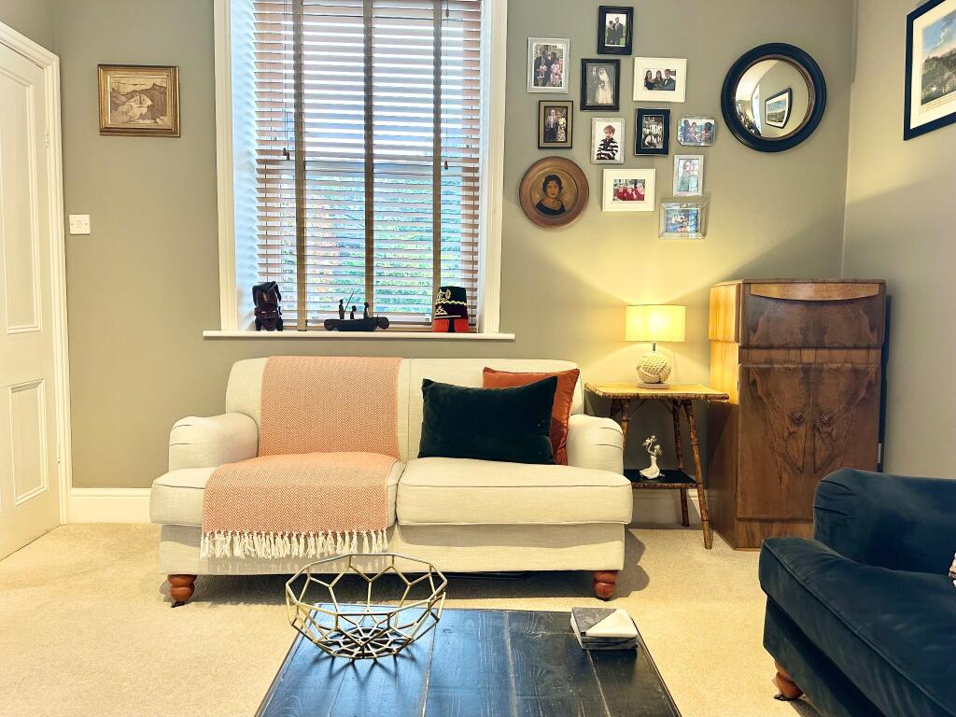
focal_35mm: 24
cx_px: 478
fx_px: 663
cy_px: 358
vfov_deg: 56.8
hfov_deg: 71.6
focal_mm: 6.86
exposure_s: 1/50
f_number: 1.78
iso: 200
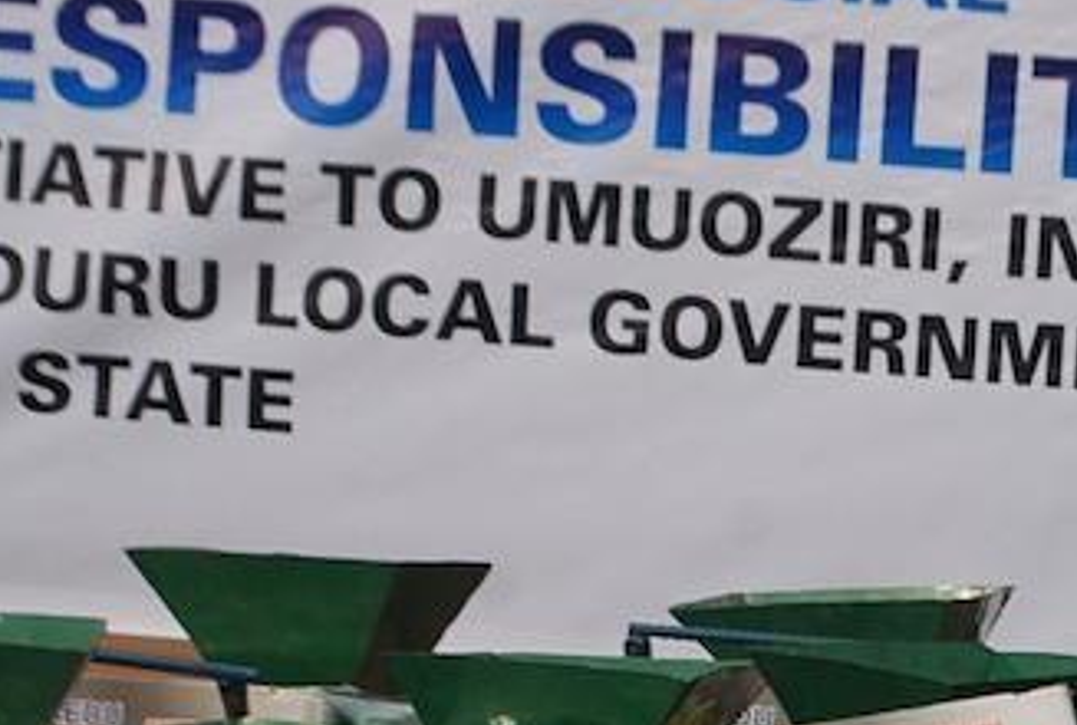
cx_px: 1037
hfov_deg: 11.5
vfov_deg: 7.8
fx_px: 5280
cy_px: 433
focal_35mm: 176
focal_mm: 48
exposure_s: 1/250
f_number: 8
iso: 100
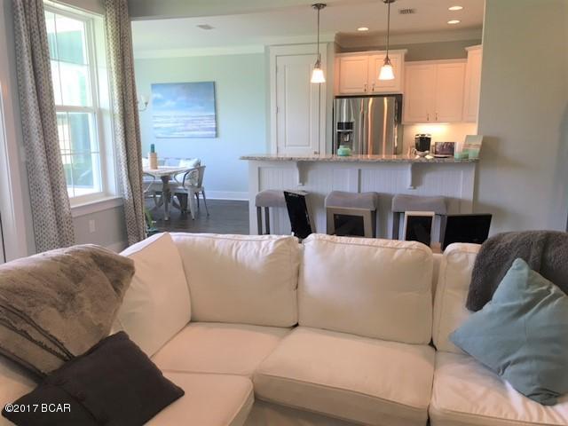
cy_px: 213
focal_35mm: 29
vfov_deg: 48.2
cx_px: 284
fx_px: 476
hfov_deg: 61.7
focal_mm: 4.15
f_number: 2.2
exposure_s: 1/30
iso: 50
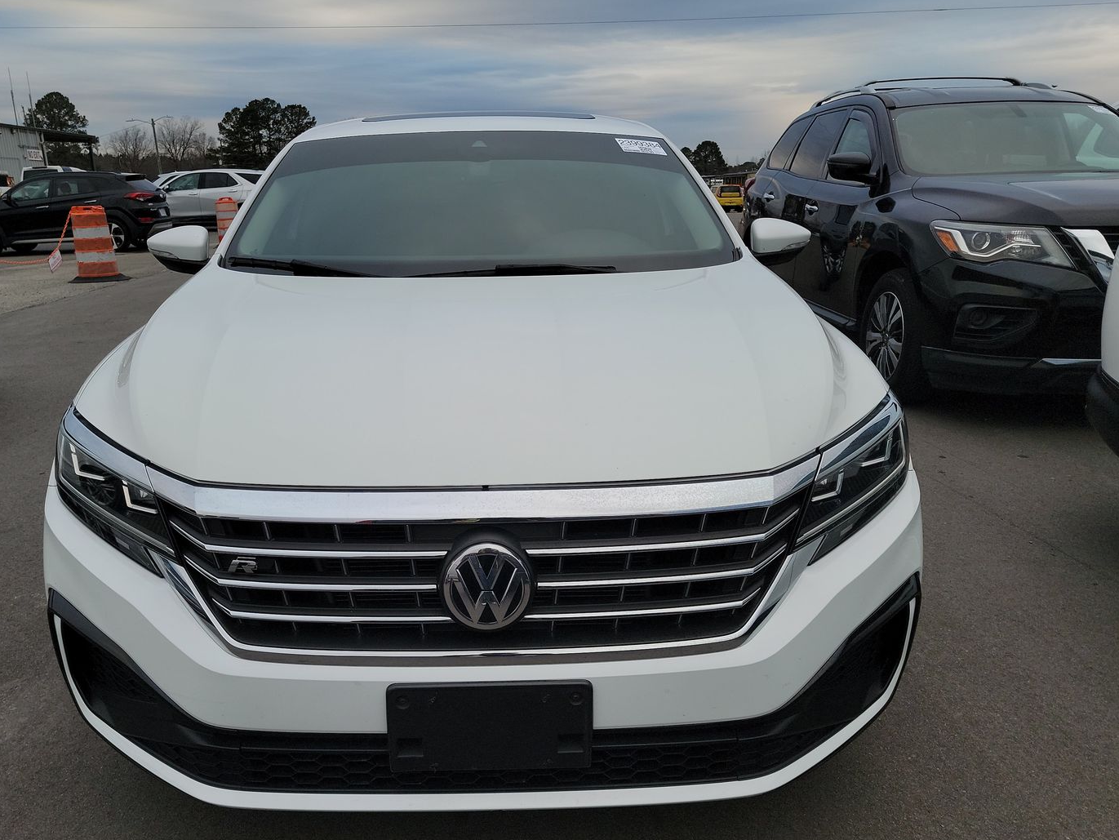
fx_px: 905
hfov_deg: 63.2
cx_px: 481
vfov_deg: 49.7
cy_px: 461
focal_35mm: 28
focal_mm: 6.7
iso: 50
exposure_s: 1/123
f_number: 1.8
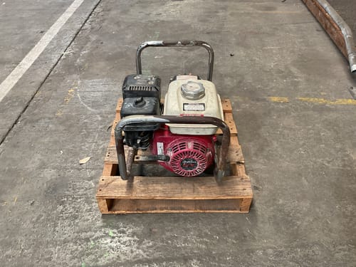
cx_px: 178
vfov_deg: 48.2
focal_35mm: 29
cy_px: 134
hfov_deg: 61.7
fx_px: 298
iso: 125
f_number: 1.8
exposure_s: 1/50
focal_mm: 3
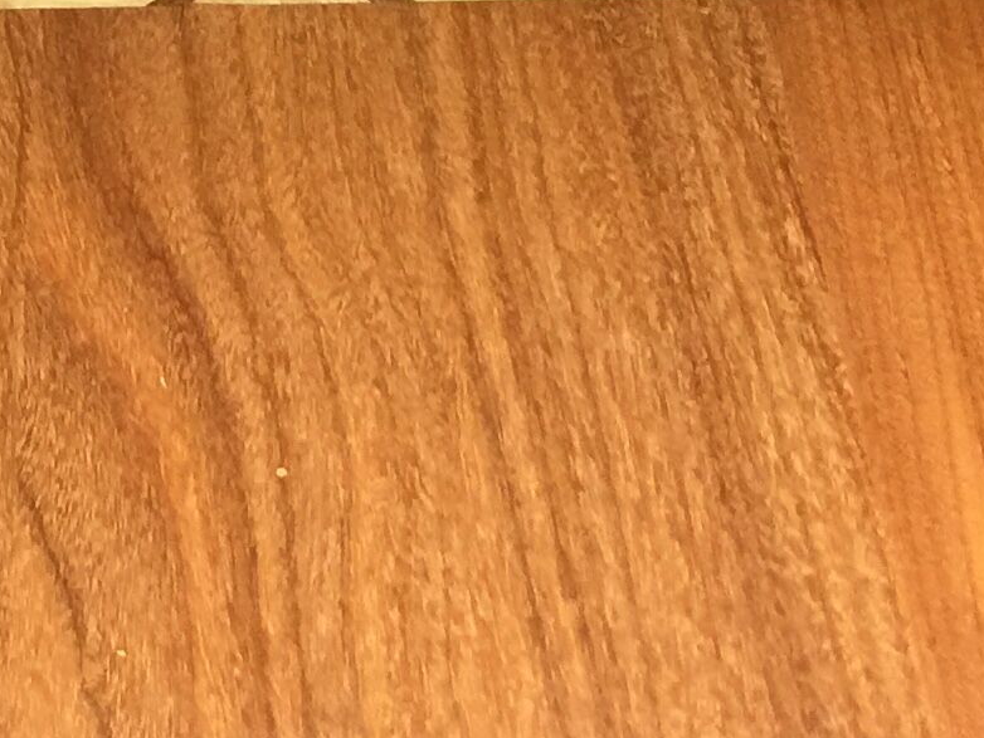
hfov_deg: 16.2
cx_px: 233
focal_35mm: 121
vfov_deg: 12.3
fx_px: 3441
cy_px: 388
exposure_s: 1/10
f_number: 2.2
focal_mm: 4.15
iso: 125
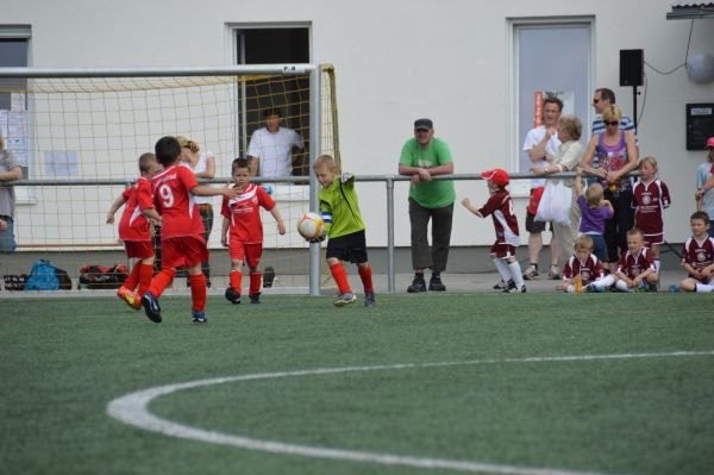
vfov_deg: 4.6
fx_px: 5945
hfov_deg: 6.9
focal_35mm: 300
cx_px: 357
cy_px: 238
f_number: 5.6
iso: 400
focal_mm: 200
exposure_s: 1/1600
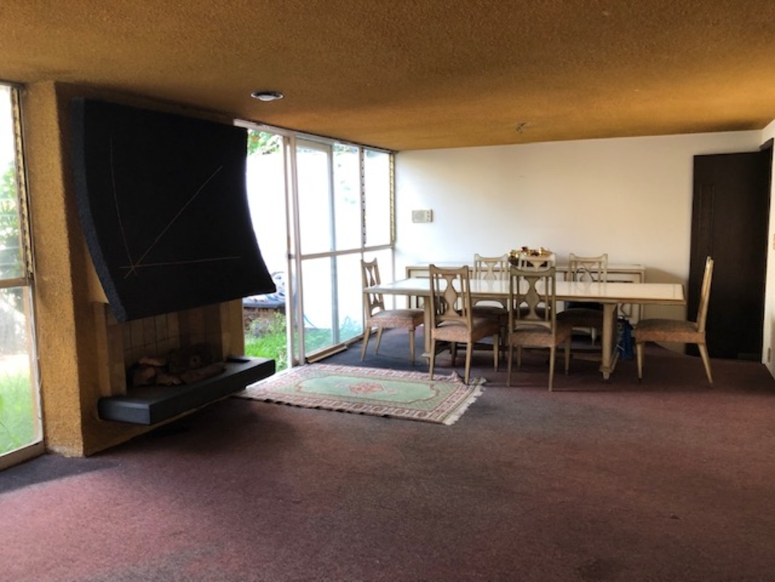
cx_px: 388
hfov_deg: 63.4
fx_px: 627
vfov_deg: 49.8
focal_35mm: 28
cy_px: 291
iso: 40
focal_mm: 3.99
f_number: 1.8
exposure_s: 1/24
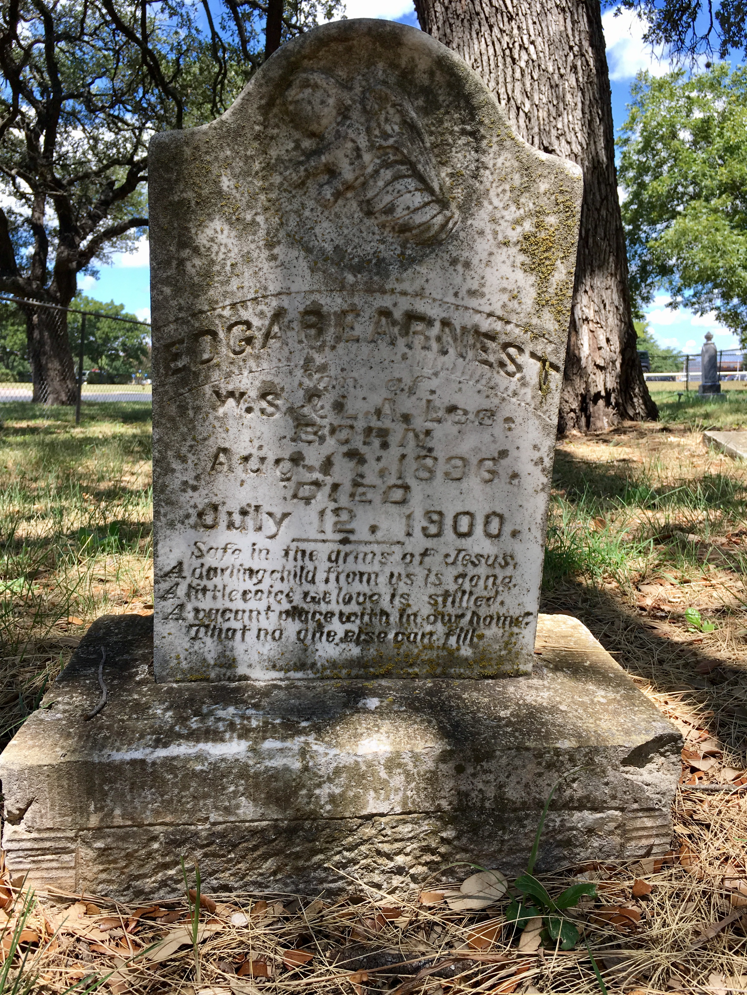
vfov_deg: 61.7
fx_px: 834
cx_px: 374
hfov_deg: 48.2
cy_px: 498
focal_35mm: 29
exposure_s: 1/574
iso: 25
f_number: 2.2
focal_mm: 4.15
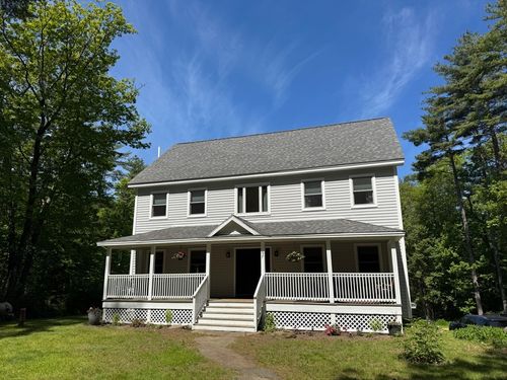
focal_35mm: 24
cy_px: 190
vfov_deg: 56.8
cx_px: 254
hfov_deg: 71.6
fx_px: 352
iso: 80
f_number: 1.78
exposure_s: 1/6410
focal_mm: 6.76
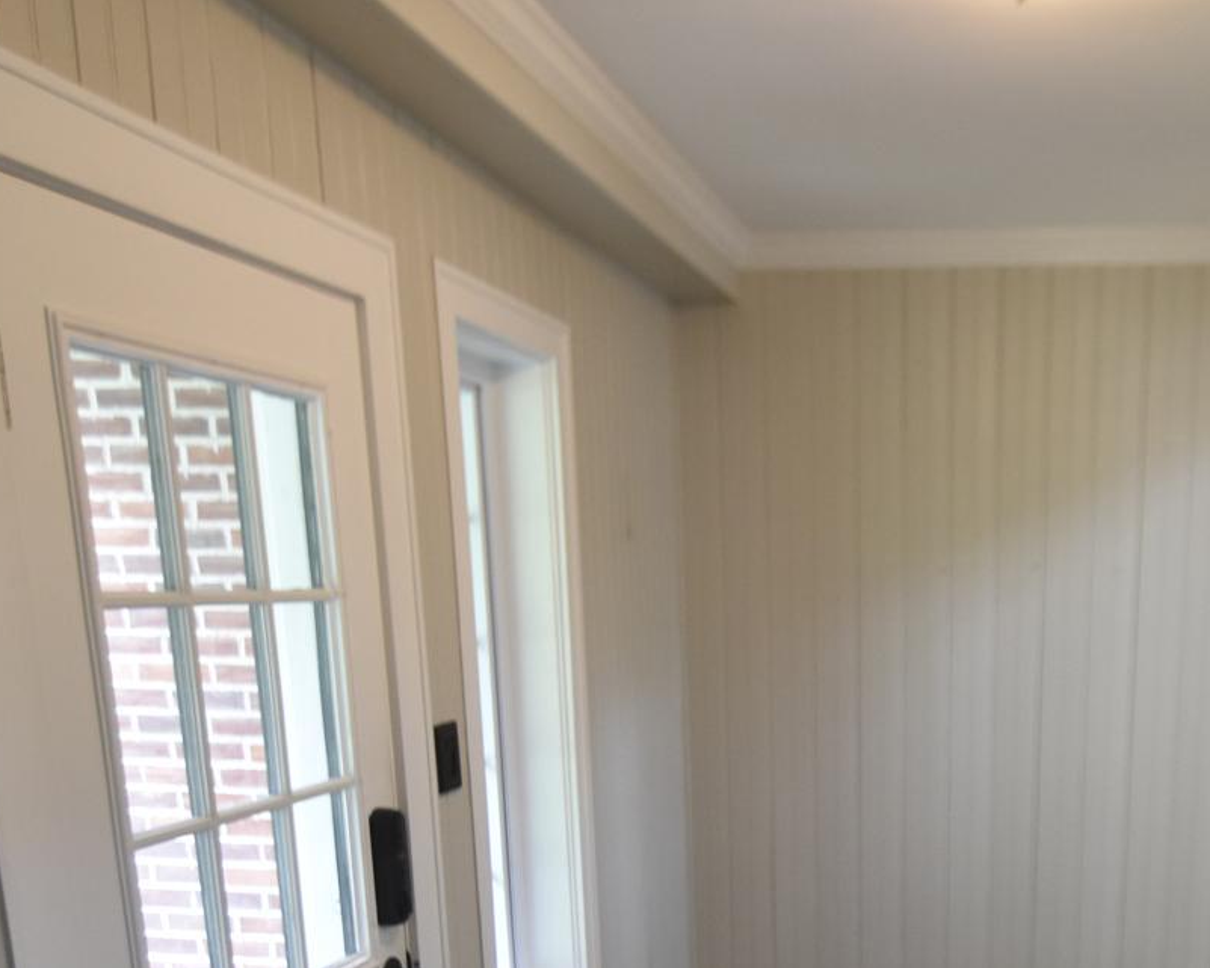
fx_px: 1289
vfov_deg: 38.2
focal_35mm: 36
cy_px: 883
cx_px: 921
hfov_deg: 48.2
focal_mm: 10
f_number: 4
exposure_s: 1/50
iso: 1000
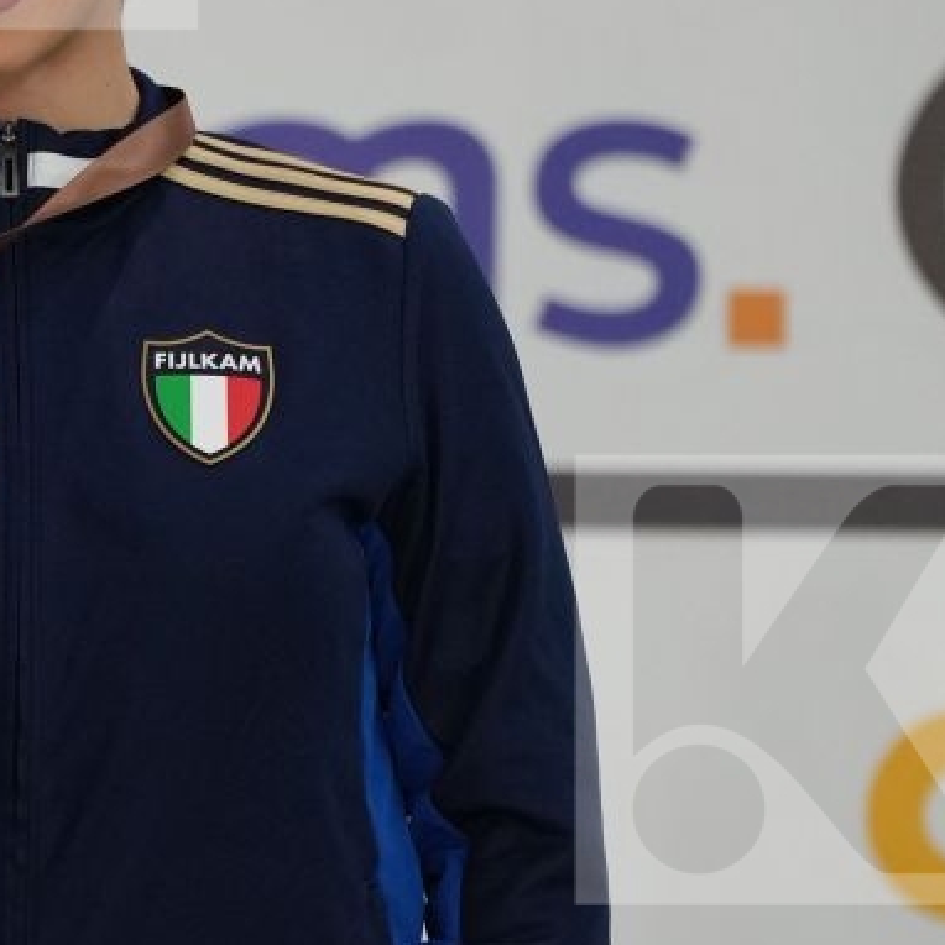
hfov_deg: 2.2
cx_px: -32
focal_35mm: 801
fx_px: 24740
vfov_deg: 2.2
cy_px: 680
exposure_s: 1/500
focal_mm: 200
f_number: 2.8
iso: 1600
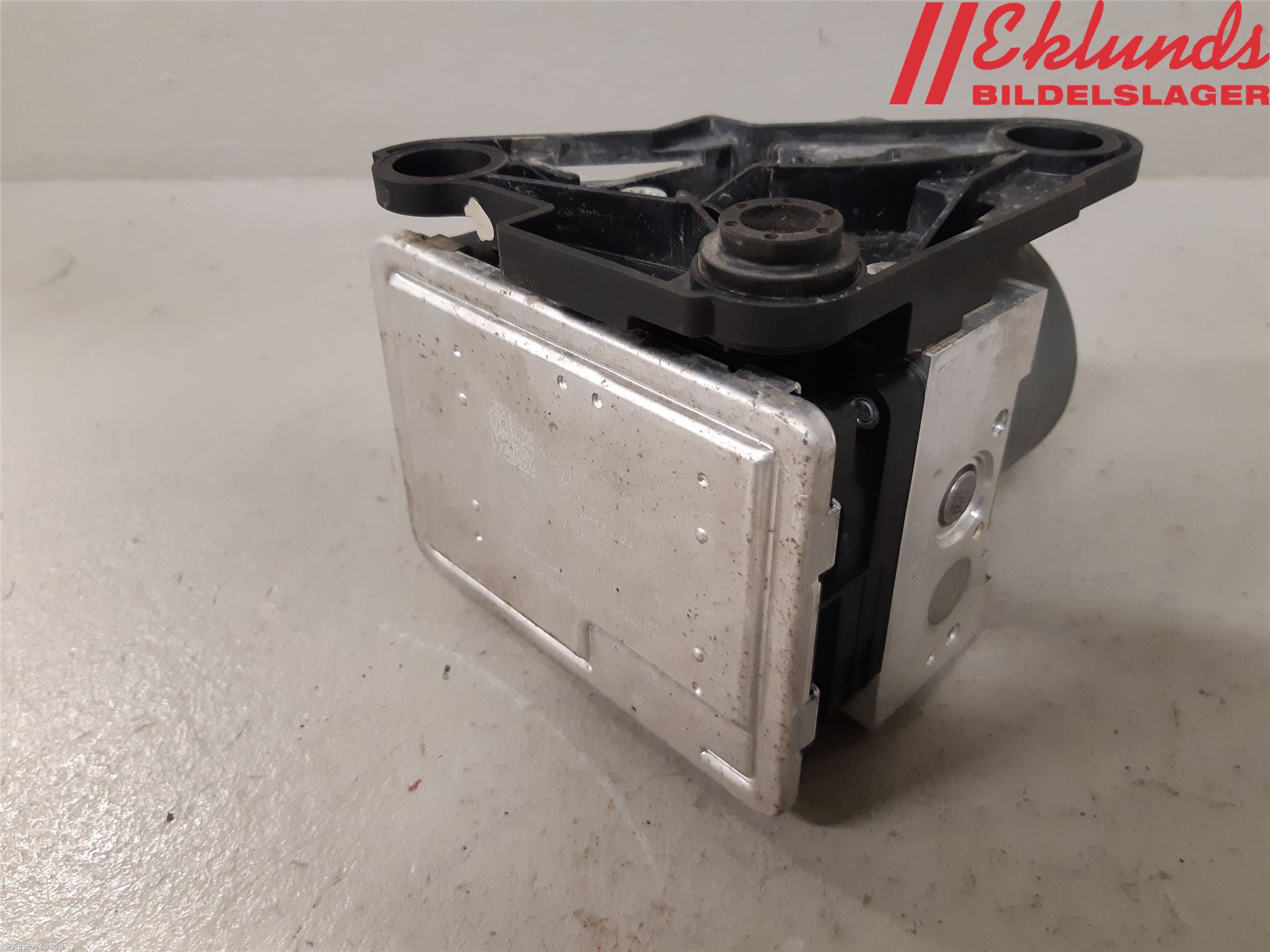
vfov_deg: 53.1
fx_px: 954
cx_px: 635
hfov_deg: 67.3
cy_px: 476
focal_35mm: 26
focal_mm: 3.93
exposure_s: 1/60
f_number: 1.7
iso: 250
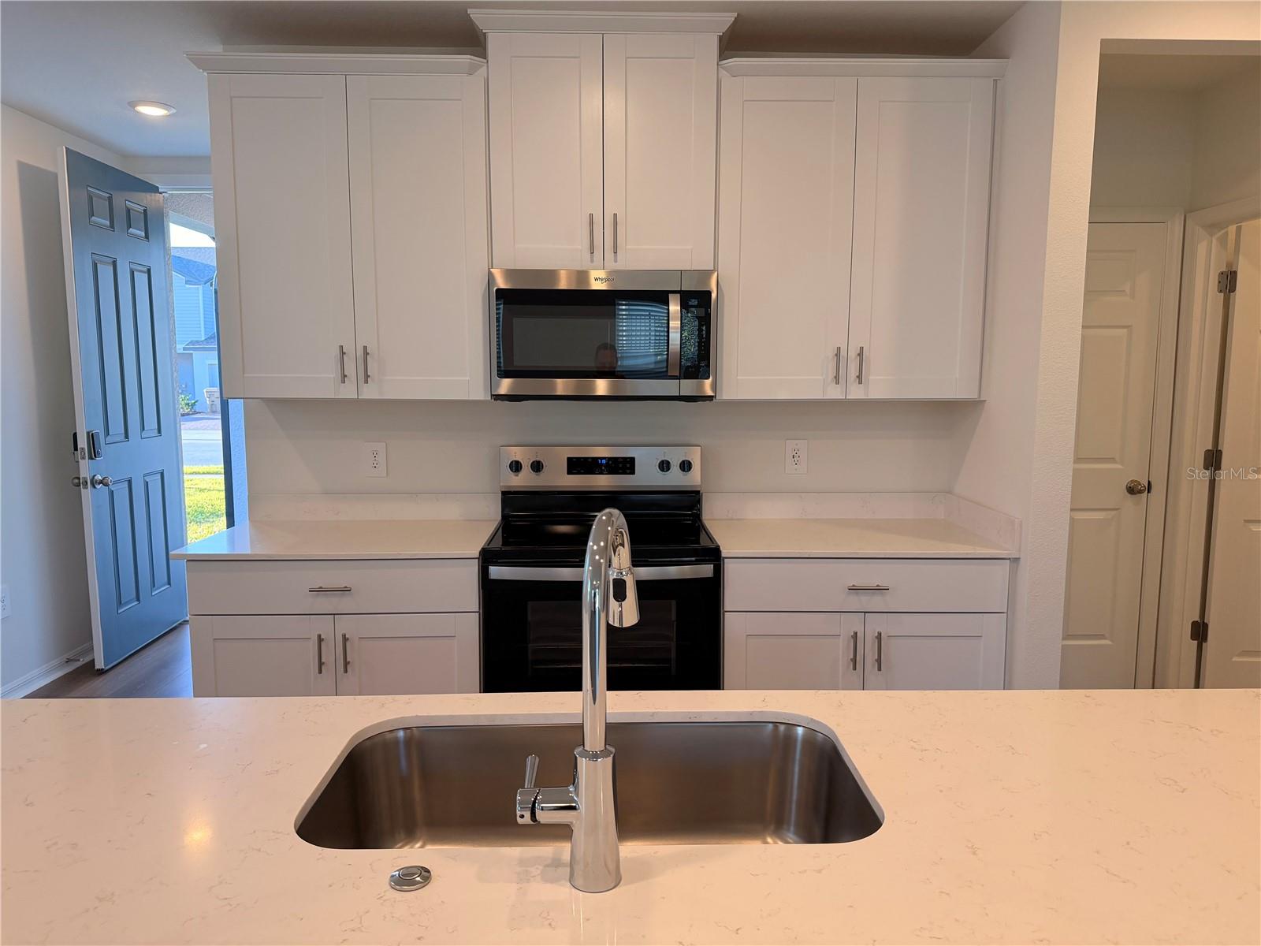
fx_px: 874
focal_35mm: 24
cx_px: 630
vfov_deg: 56.8
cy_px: 473
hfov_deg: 71.6
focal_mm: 6.76
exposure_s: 1/220
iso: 200
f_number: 1.78
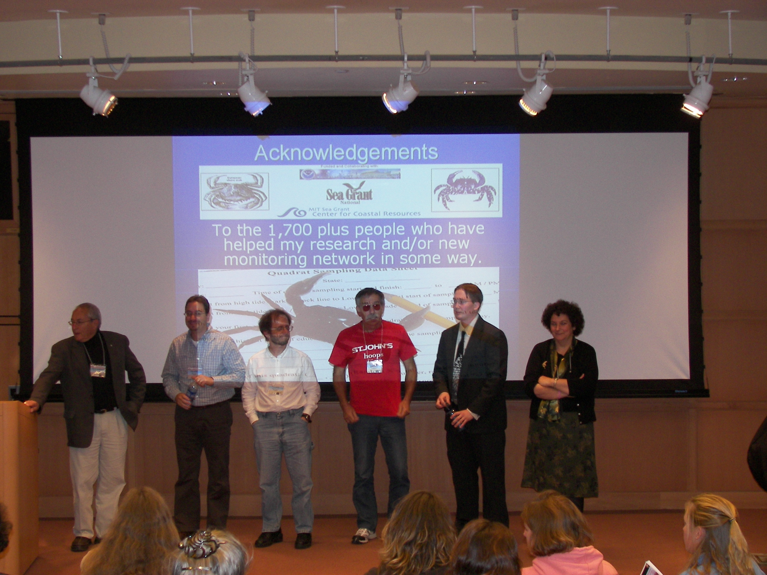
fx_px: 1529
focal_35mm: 69
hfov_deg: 28.2
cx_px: 384
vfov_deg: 21.3
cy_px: 288
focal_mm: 11.4
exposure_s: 1/40
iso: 125
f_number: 2.8
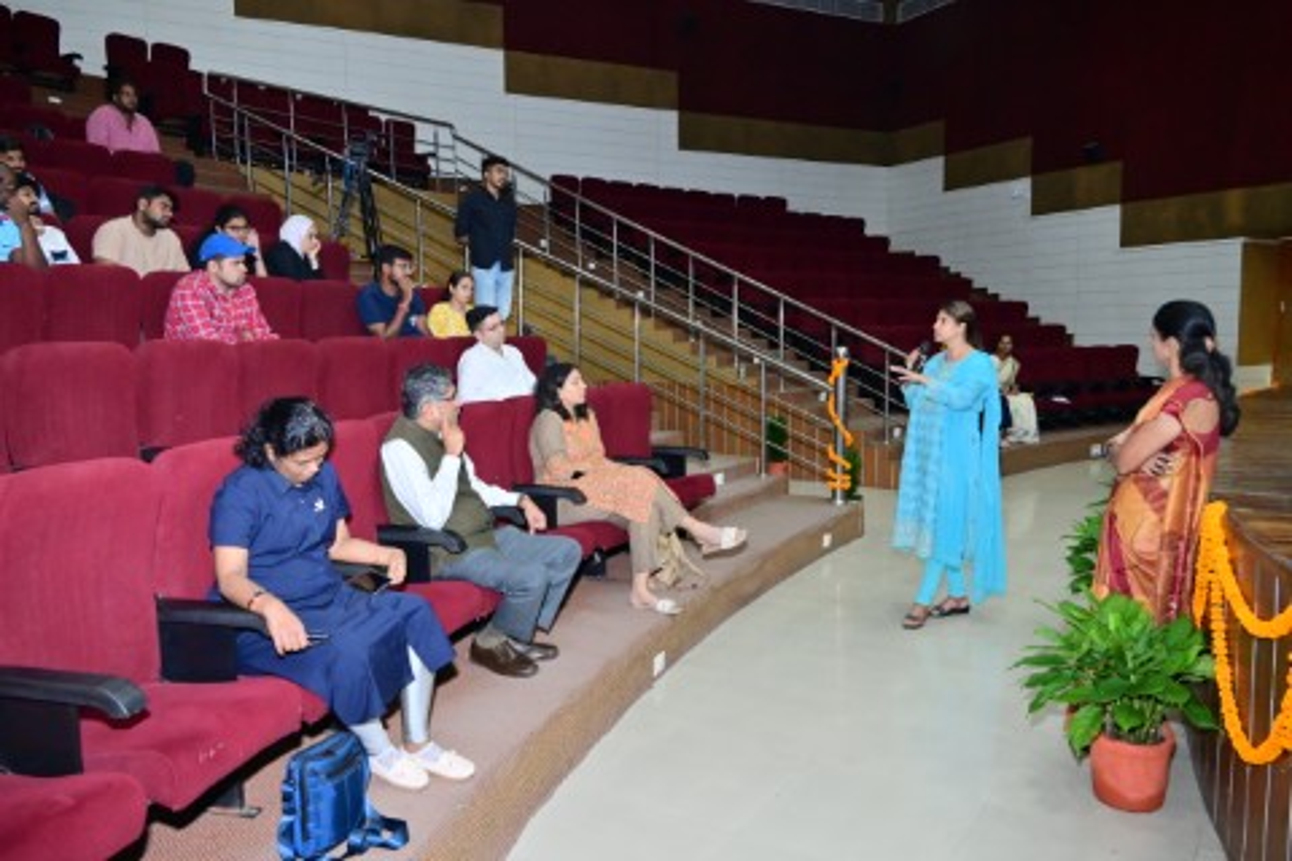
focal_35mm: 27
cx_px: 646
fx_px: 969
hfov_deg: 67.4
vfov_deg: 47.9
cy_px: 430
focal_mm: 18
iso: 1600
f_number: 4.5
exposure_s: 1/100
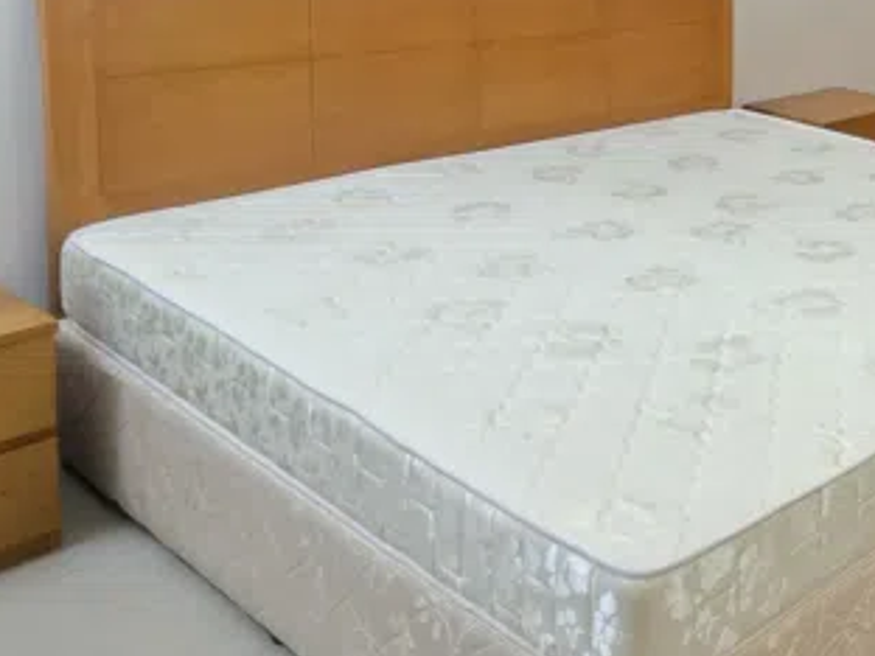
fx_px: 1011
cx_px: 1161
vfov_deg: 33.1
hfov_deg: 33.2
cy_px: 6
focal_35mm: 40
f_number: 1.9
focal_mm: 2.2
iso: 640
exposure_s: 1/50
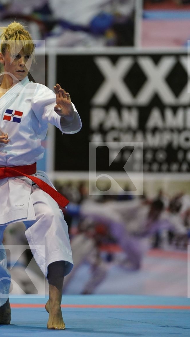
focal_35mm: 285
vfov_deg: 7.6
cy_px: 169
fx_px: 2552
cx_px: 18
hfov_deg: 4.3
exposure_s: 1/320
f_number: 2.8
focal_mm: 176
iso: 2500
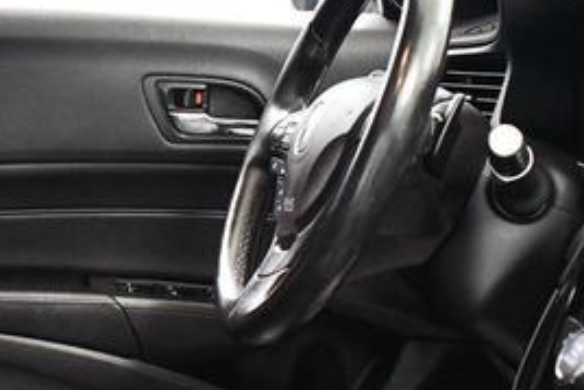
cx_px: 28
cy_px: 314
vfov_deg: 15.8
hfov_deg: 22.9
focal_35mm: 86
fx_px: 1396
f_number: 3.5
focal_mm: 18
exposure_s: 1/60
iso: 5600
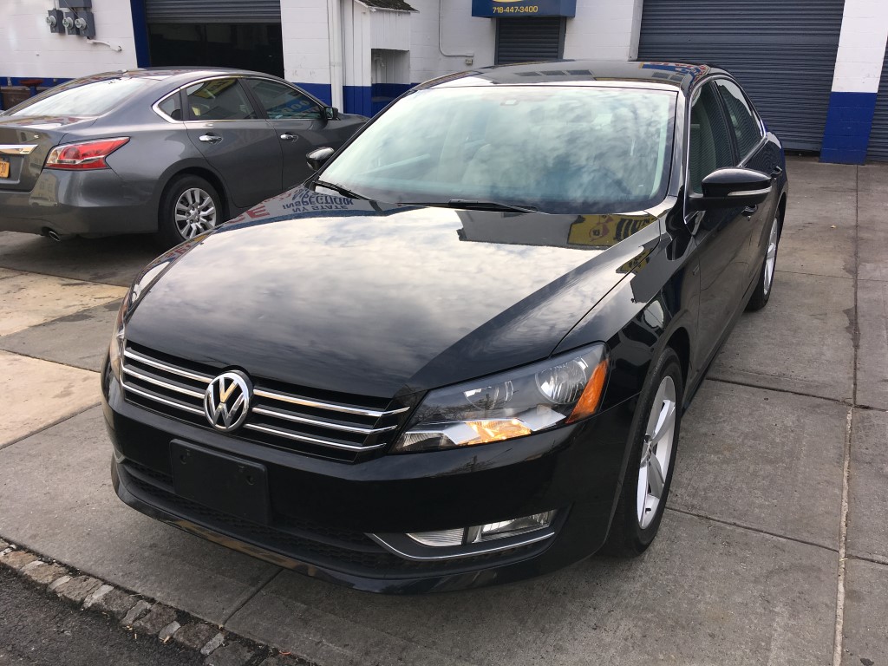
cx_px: 444
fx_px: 744
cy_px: 333
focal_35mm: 29
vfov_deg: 48.2
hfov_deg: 61.7
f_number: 2.2
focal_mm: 4.15
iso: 25
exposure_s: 1/427
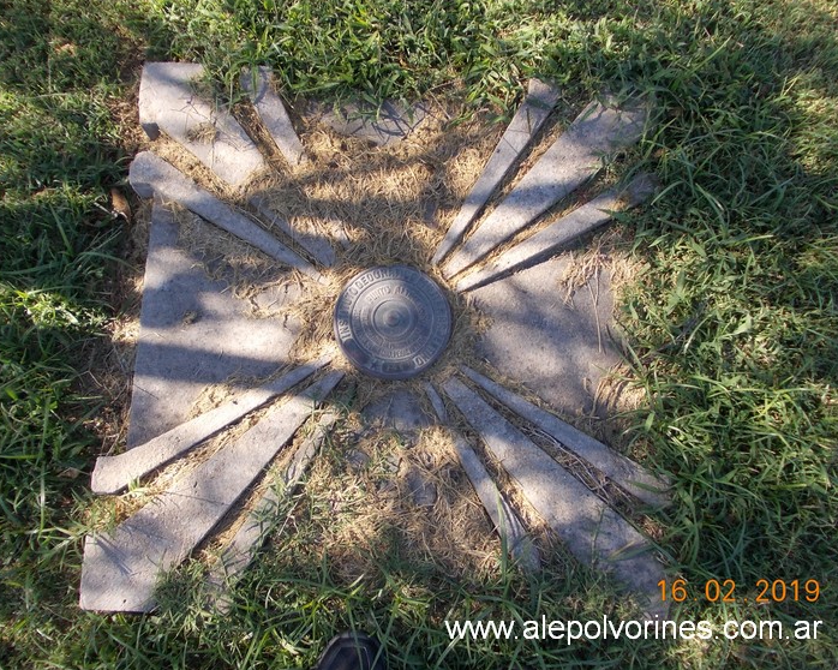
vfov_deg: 48.5
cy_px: 328
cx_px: 407
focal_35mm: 30
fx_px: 744
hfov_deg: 58.8
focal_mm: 4
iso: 80
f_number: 2.7
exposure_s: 1/400
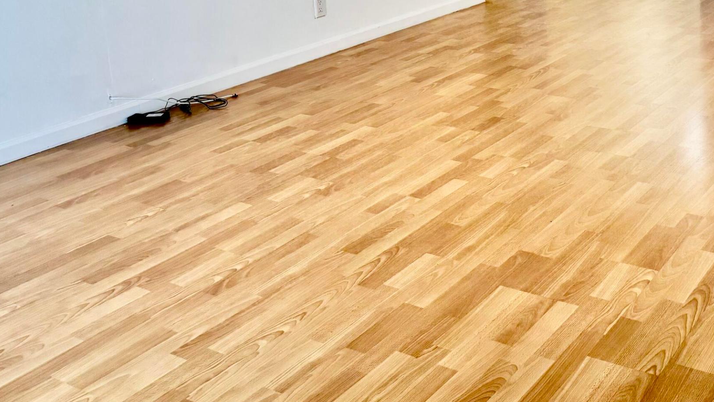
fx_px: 871
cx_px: 584
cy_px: -11
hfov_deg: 42.3
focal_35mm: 46
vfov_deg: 24.6
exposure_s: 1/120
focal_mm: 6.76
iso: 160
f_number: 1.78
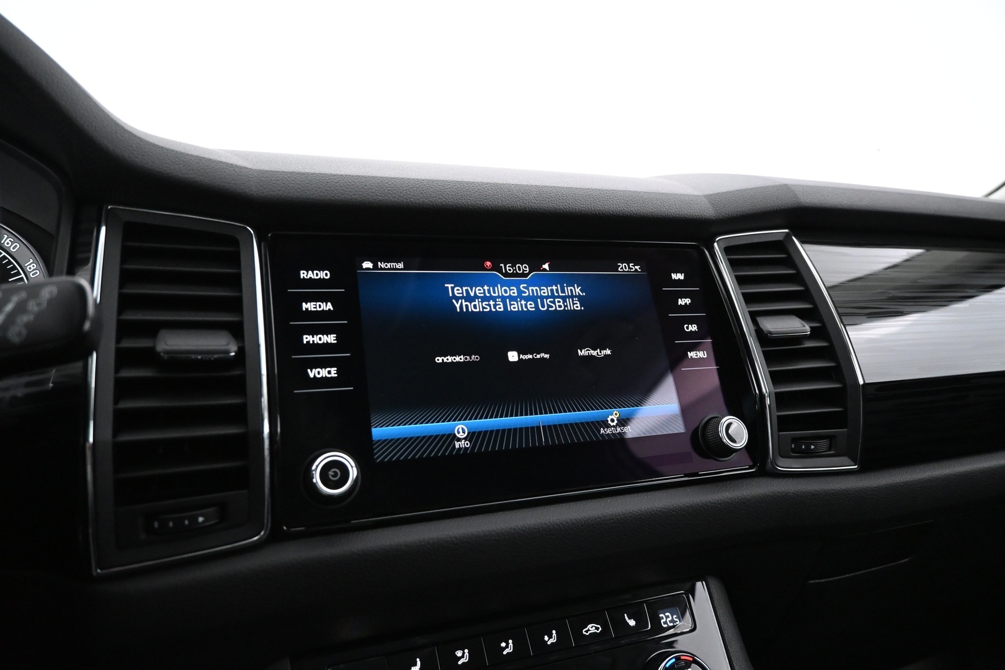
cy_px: 335
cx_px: 502
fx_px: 670
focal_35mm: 24
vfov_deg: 53.1
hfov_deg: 73.7
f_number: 3.5
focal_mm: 16
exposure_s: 1/40
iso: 4000
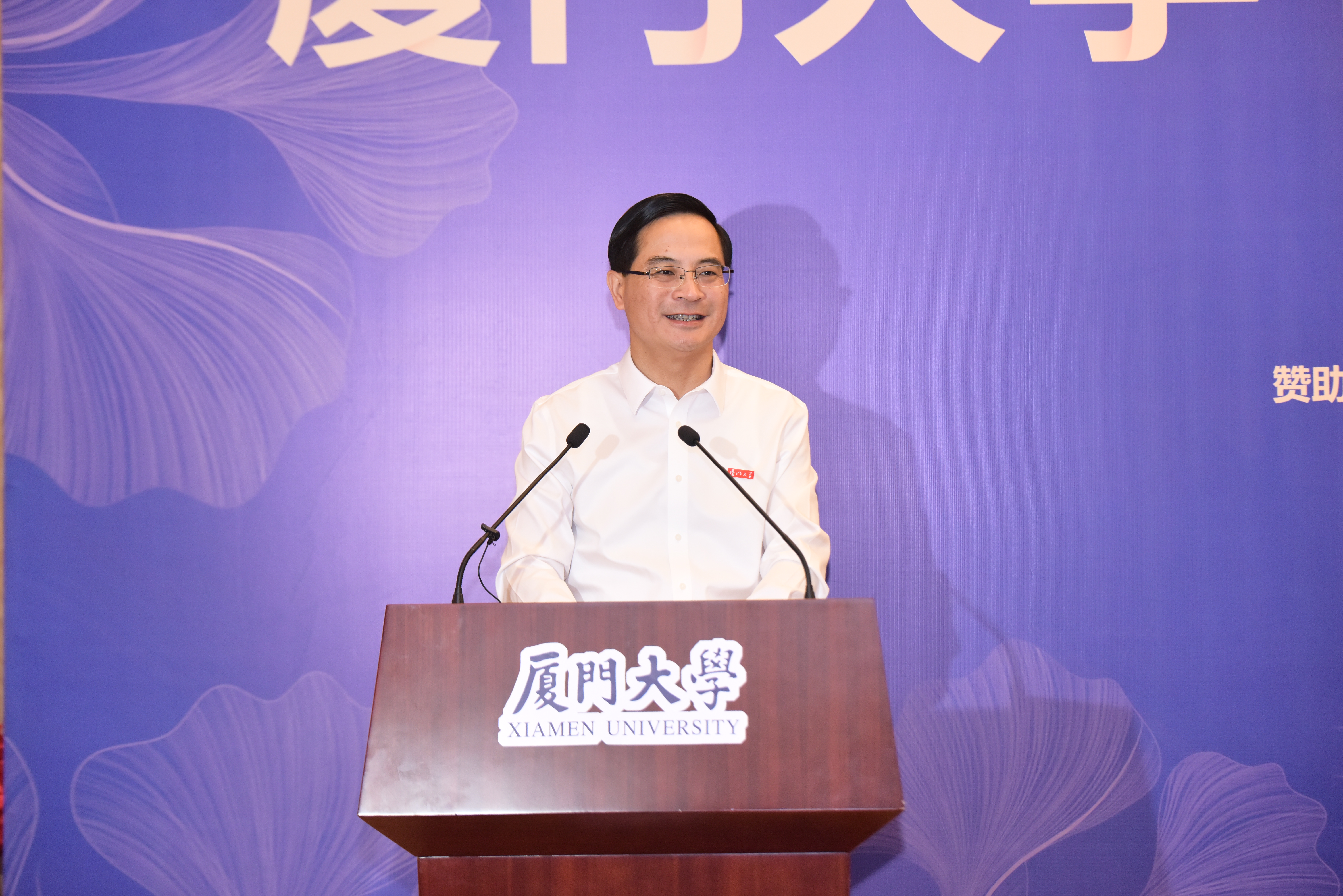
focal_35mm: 100
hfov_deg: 20.4
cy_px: 448
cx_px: 672
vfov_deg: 13.7
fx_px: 3732
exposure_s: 1/250
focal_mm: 100
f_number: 4
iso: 2500
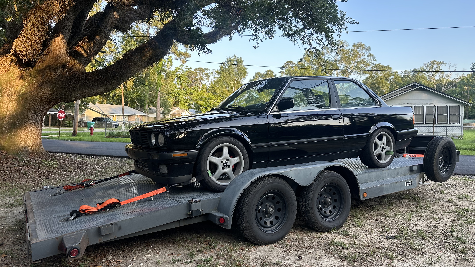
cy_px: 133
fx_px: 340
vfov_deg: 42.9
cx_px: 236
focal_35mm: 27
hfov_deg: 69.9
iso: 80
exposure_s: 1/263
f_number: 1.78
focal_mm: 6.86
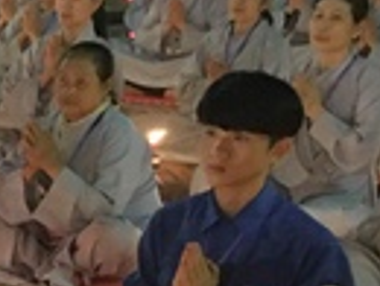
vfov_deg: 9.9
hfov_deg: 11.8
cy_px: 458
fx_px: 1595
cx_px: -441
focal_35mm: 145
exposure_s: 1/4
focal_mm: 4.15
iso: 200
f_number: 2.2
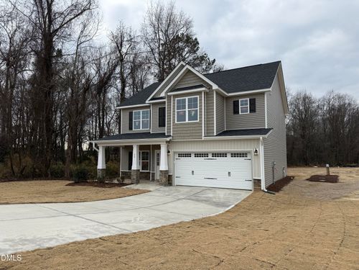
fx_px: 249
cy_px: 135
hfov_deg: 71.6
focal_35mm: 24
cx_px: 180
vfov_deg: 56.8
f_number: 1.78
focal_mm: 6.76
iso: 80
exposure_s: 1/2907
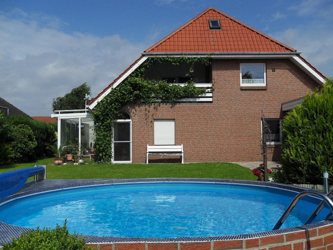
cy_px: 125
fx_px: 337
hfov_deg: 52.6
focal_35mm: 35
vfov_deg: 40.7
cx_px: 166
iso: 80
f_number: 8.2
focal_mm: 6.3
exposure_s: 1/500
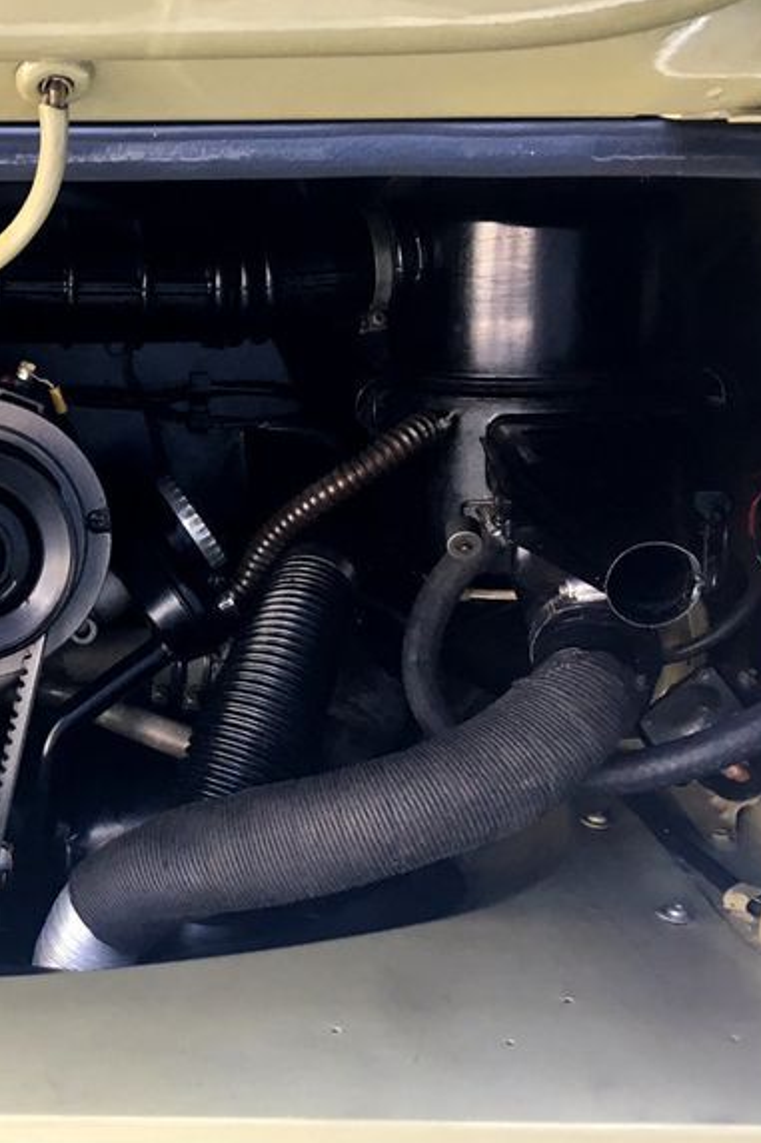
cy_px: 635
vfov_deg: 36.8
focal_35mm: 54
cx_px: -80
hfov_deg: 23.5
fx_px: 1713
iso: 64
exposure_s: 1/30
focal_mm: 4.15
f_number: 2.2
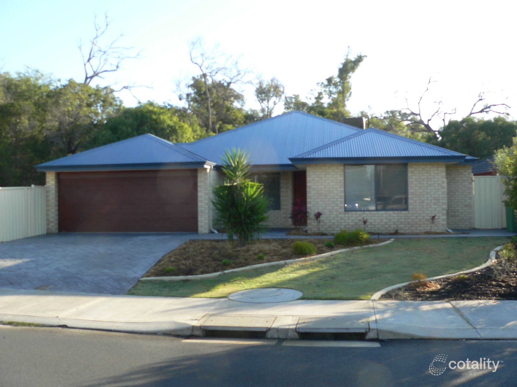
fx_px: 538
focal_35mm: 36
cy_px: 194
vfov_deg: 39.7
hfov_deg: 51.4
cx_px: 258
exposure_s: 1/125
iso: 80
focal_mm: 6
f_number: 4
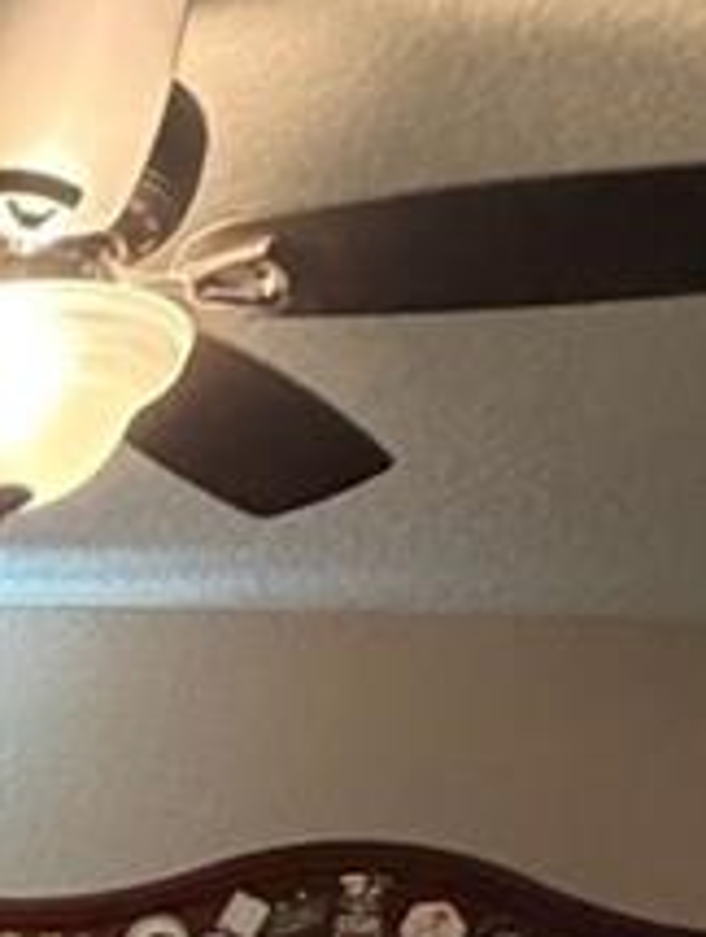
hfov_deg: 15.3
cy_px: 1521
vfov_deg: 20.3
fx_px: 2115
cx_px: -697
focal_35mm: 78
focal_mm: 2.22
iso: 800
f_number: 2.2
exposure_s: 1/60
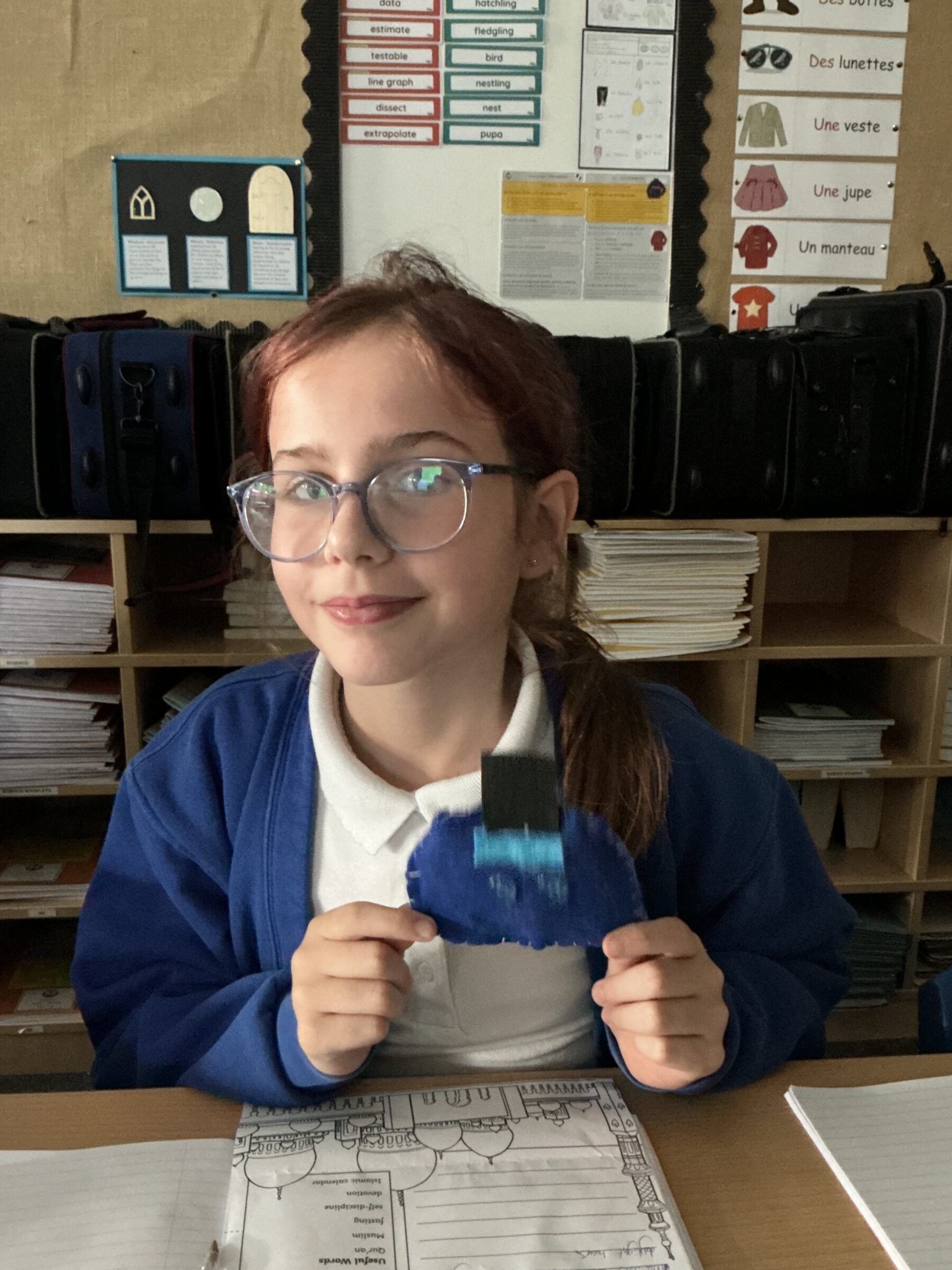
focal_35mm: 31
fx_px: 1137
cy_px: 659
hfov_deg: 45.4
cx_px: 462
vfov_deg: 58.3
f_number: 1.8
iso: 1000
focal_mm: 3
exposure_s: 1/15
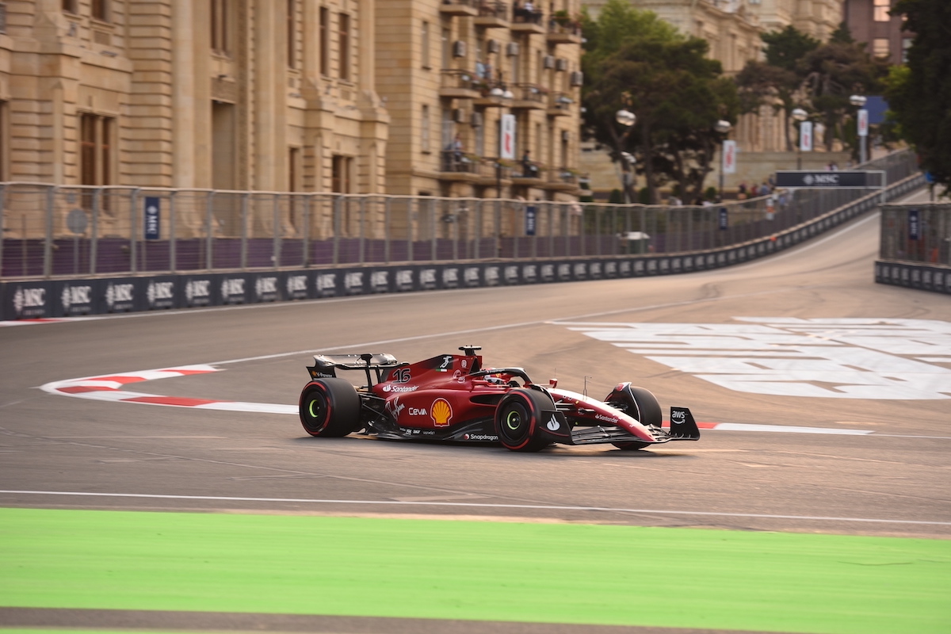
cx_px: 476
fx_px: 3566
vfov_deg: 10.2
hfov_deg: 15.2
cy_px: 317
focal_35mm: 135
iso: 250
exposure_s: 1/400
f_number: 3.2
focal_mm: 135
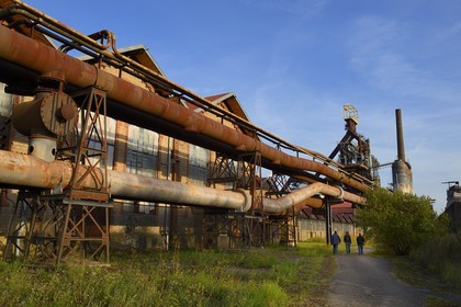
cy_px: 154
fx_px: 371
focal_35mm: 29
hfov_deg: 63.7
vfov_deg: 45.0
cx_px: 230
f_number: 8
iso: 200
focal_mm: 29
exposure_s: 1/250
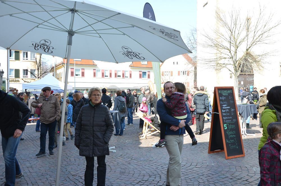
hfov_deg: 57.3
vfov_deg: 39.8
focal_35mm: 33
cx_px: 140
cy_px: 93
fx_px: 257
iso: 100
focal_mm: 22
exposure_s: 1/125
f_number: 5.6
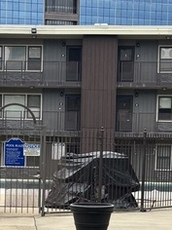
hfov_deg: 12.4
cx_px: 38
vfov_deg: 16.4
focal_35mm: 119
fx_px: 788
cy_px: 198
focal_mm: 5.96
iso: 50
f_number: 1.6
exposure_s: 1/2105
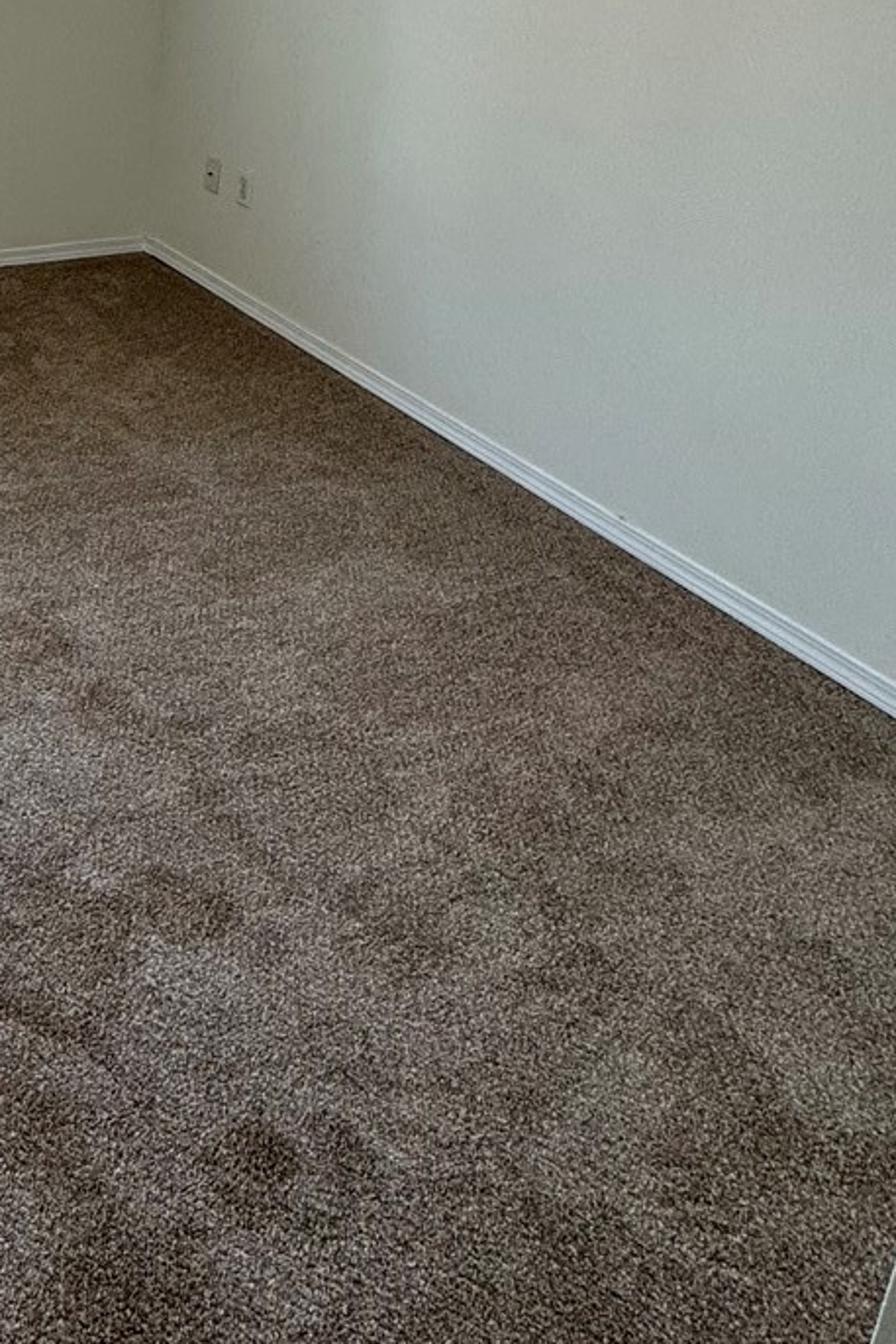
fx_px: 1269
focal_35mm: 34
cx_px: -41
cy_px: 118
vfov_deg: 49.3
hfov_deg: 34.6
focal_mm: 2.22
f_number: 2.2
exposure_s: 1/120
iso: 100
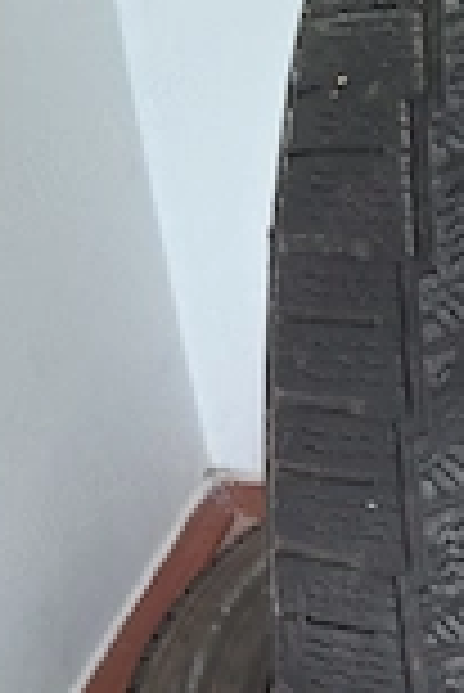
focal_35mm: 62
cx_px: 500
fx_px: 1196
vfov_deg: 31.3
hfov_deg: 21.0
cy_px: 576
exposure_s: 1/30
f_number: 1.8
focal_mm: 5.54
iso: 250
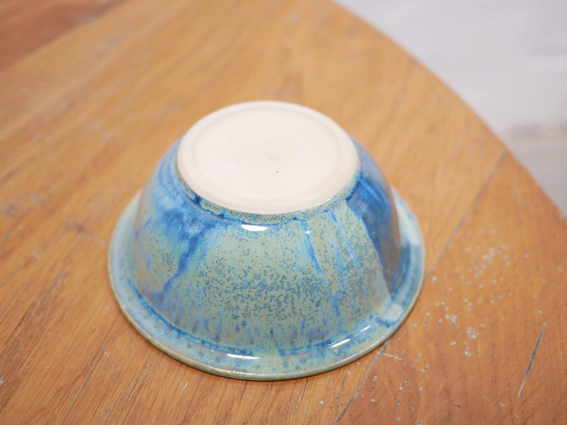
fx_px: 655
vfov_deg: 36.0
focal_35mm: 40
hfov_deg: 46.8
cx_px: 284
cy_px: 212
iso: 640
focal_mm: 20
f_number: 1.7
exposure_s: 1/60
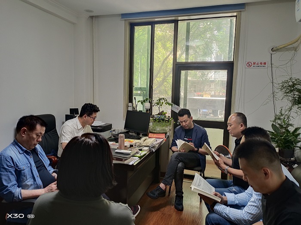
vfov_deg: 53.1
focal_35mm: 26
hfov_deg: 67.3
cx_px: 150
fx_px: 226
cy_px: 112
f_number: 1.8
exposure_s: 1/50
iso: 270
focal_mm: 5.58
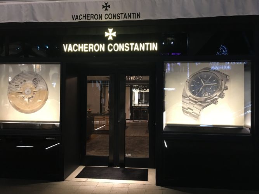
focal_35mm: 29
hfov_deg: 61.7
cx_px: 130
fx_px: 217
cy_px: 97
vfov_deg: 48.2
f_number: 2.2
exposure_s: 1/10
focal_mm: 4.15
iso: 100
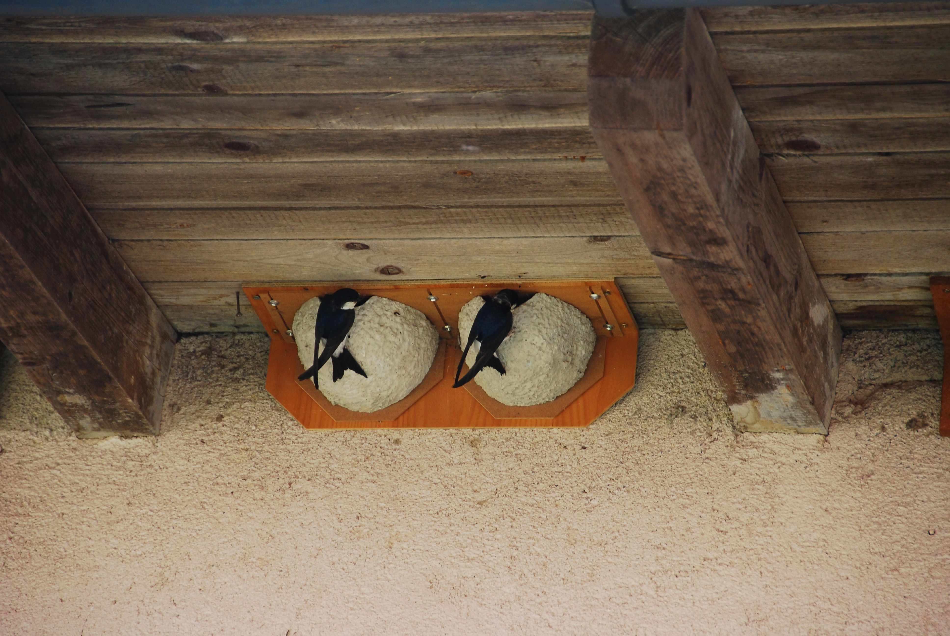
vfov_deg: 4.6
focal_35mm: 300
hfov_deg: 6.9
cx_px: 475
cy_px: 318
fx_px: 7926
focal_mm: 200
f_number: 5.6
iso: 200
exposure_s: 1/80
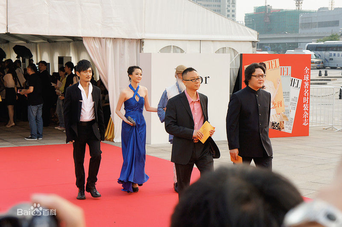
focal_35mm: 75
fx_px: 712
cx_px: 171
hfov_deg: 27.0
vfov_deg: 18.2
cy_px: 114
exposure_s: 1/250
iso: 320
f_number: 6.3
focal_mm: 50
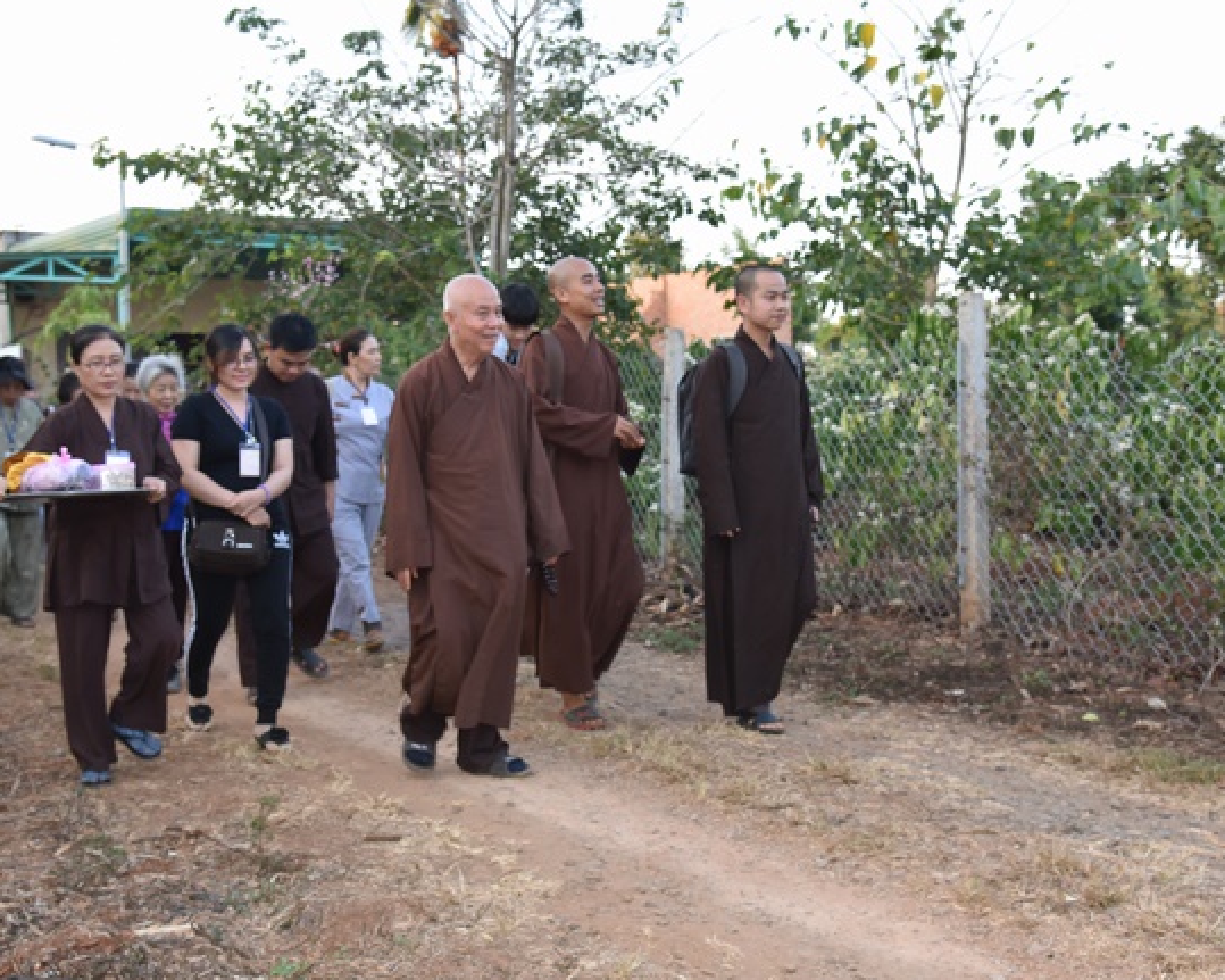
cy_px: 491
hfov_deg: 42.9
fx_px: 1559
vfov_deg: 34.9
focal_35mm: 43
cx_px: 555
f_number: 5.6
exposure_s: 1/125
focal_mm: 38
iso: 800
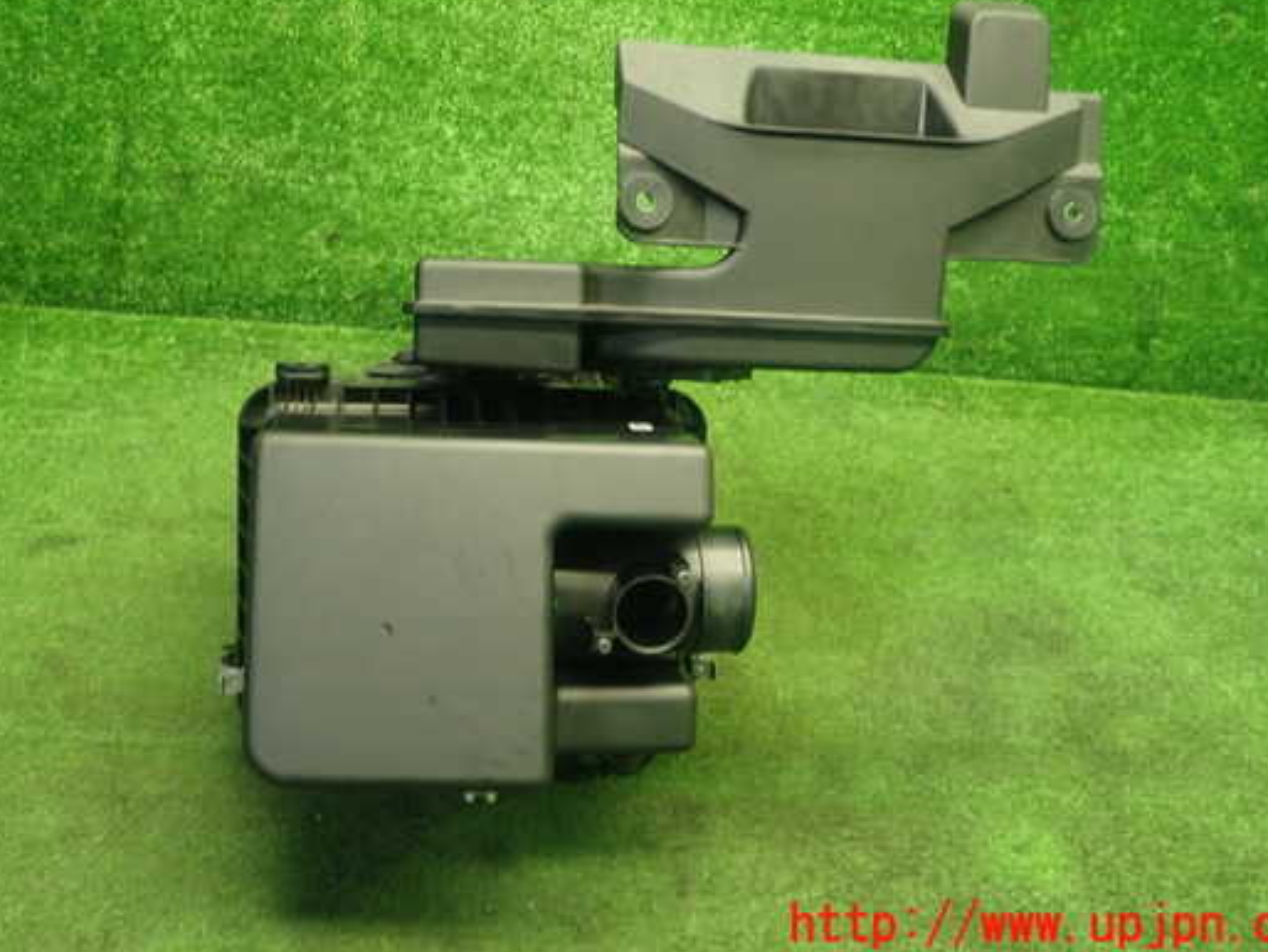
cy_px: 402
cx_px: 607
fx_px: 1283
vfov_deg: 40.6
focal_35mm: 35
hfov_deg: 52.6
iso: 320
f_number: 2.3
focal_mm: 5.4
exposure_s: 1/30
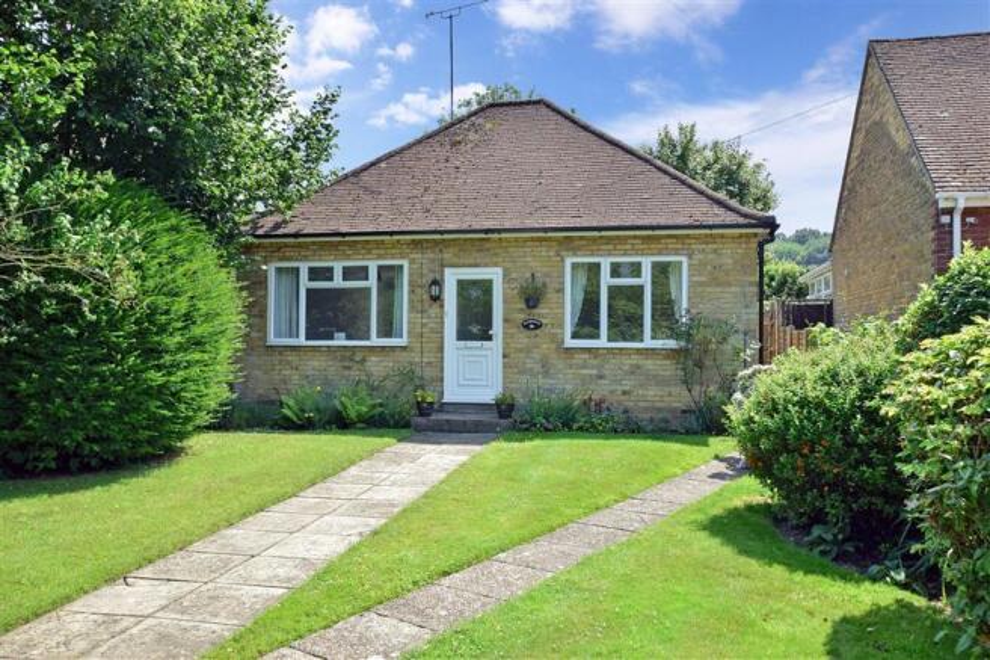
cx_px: 495
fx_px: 825
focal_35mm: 30
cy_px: 330
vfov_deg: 43.6
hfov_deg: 61.9
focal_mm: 20
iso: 400
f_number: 10
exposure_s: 1/400
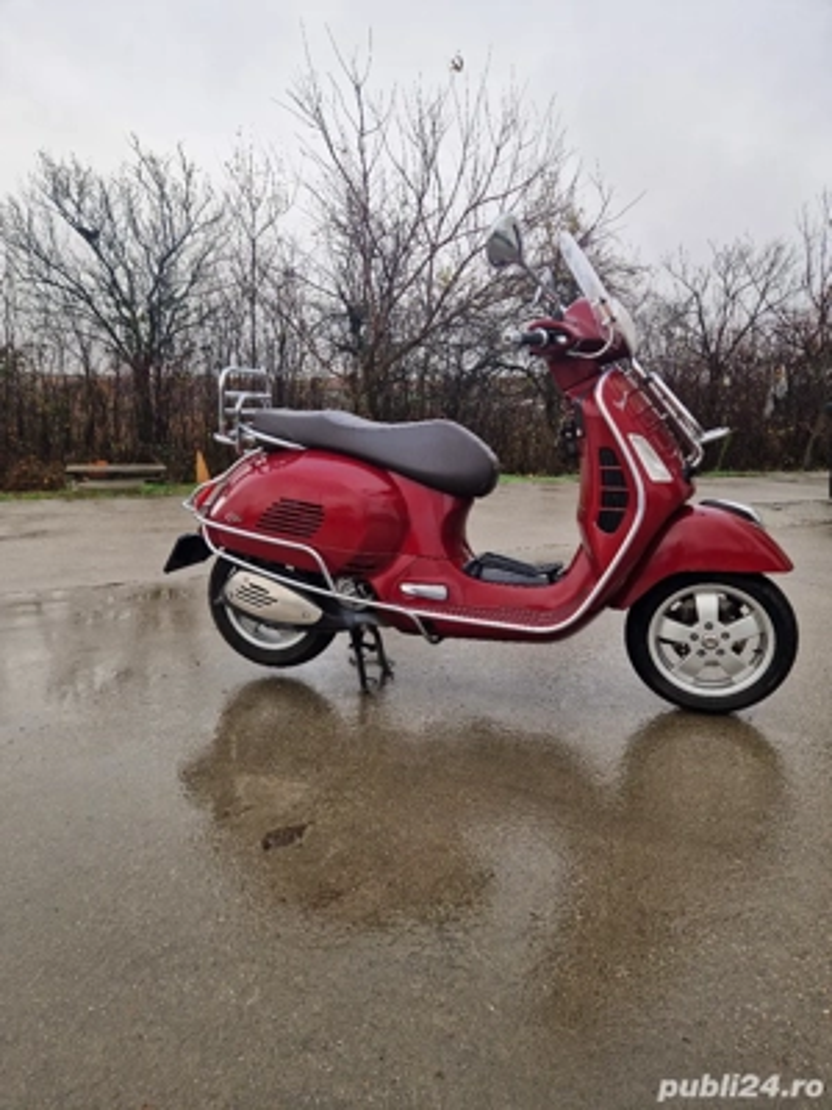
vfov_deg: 73.9
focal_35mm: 23
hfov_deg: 58.9
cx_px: 416
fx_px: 737
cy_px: 555
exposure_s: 1/345
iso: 50
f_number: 1.8
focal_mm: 5.4
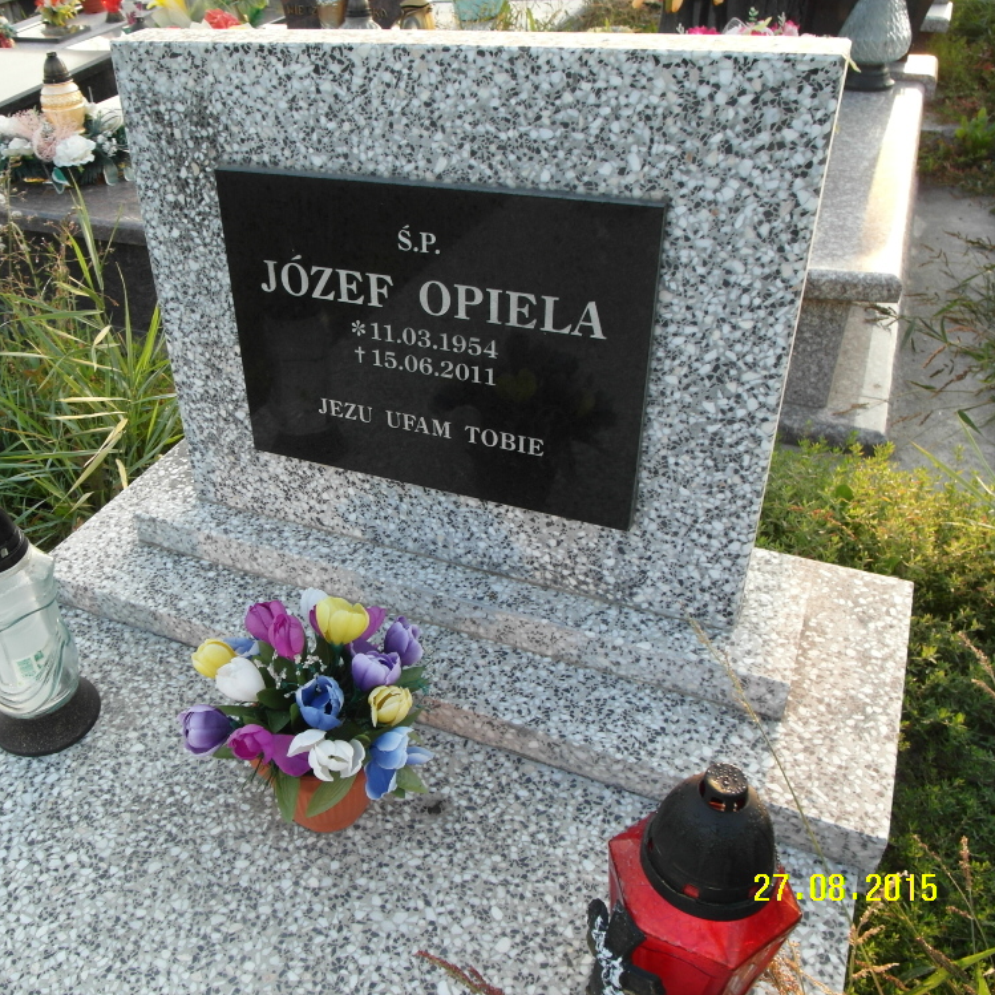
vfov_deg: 55.6
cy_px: 486
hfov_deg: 54.8
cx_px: 353
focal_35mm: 29
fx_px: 943
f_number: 3.4
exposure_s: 1/90
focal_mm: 5.2
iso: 100
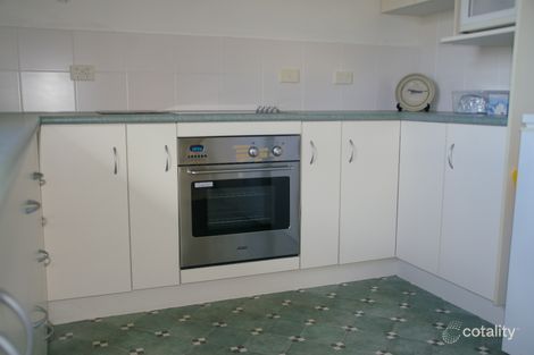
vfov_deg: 36.8
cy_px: 178
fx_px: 534
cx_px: 267
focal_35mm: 36
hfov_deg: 53.1
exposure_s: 1/45
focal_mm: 24
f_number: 4
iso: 200
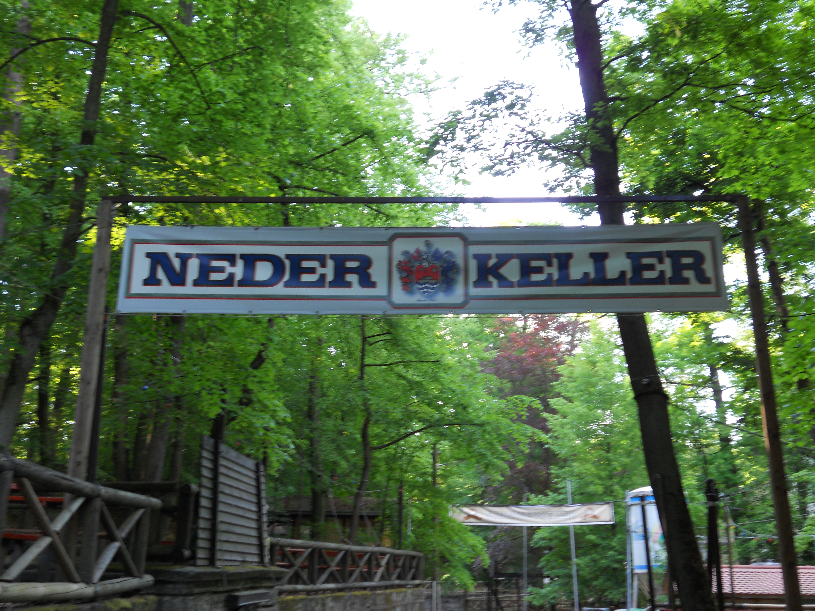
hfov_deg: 49.0
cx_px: 408
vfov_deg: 37.7
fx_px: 895
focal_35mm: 38
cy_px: 306
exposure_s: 1/20
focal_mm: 6.9
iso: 80
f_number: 3.9
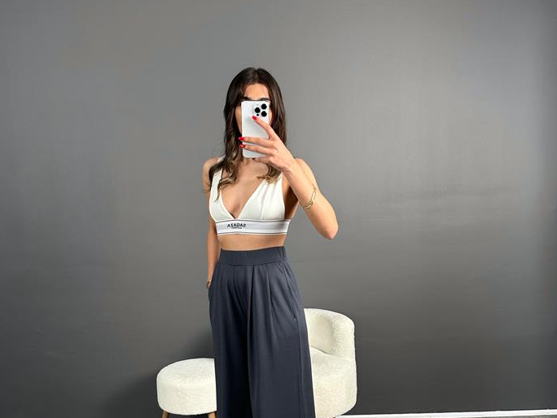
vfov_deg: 42.6
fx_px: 531
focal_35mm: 33
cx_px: 279
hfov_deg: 55.4
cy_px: 262
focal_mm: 6.86
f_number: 1.78
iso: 125
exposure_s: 1/121
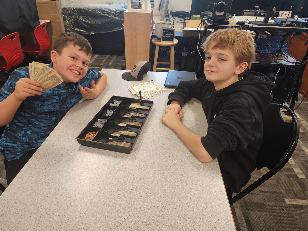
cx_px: 154
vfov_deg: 58.9
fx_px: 205
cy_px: 116
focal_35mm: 23
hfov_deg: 73.9
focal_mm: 6.4
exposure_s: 1/120
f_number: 1.8
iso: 320
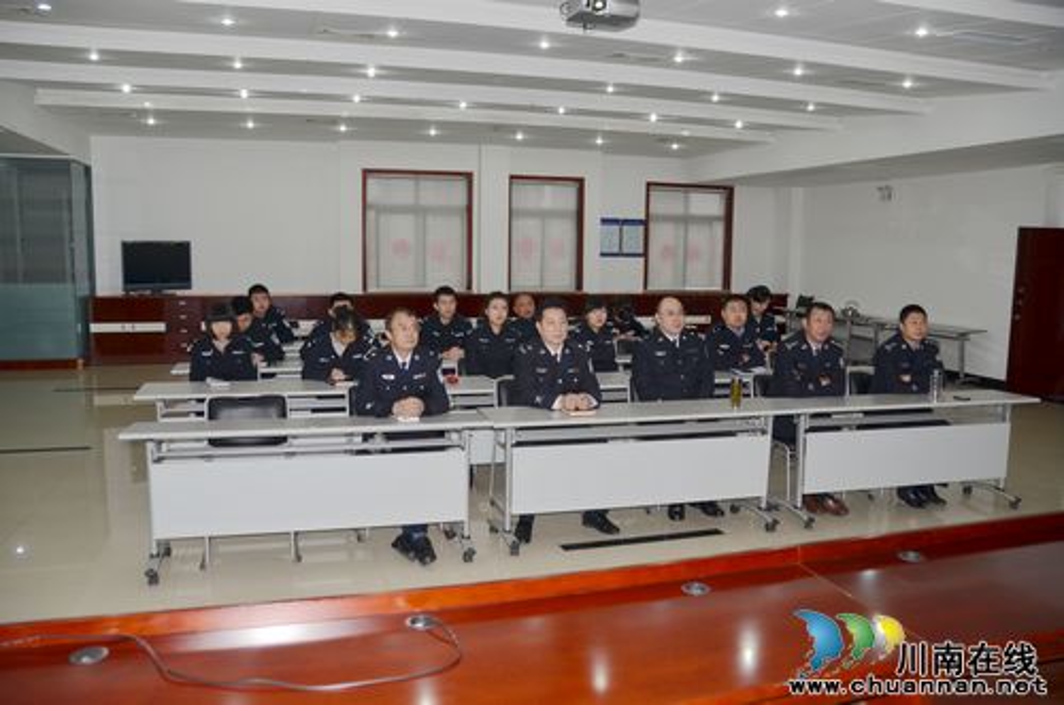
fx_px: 796
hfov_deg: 67.5
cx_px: 532
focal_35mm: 27
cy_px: 352
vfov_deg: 47.7
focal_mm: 18
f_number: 3.5
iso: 200
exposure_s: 1/60
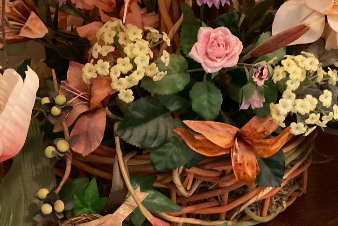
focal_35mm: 63
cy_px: 62
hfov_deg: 31.6
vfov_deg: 21.4
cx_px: 226
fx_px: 592
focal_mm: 3
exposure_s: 1/30
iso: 250
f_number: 1.8
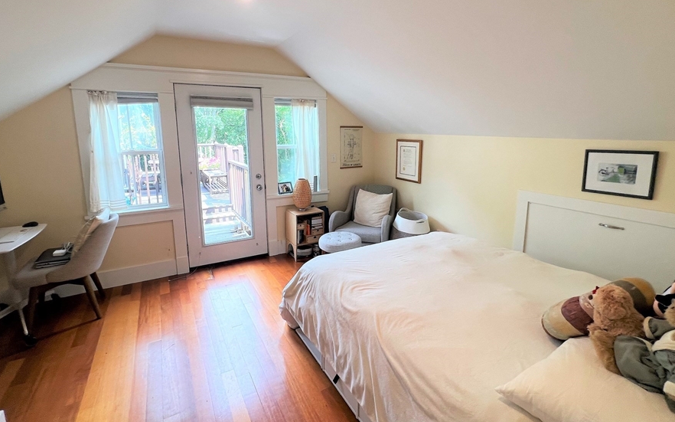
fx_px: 294
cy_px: 185
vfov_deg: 70.9
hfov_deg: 97.8
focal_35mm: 16
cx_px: 331
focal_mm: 1.57
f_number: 1.8
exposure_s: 1/120
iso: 80
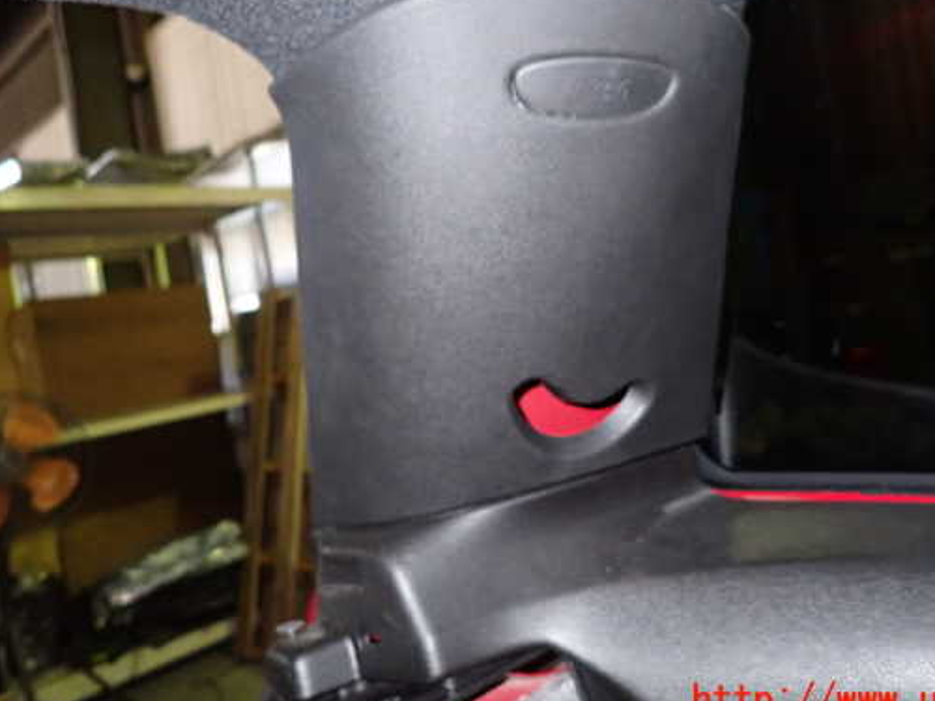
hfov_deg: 59.5
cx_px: 554
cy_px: 305
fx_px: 810
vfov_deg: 46.7
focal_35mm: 30
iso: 800
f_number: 5.6
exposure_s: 1/30
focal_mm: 4.5
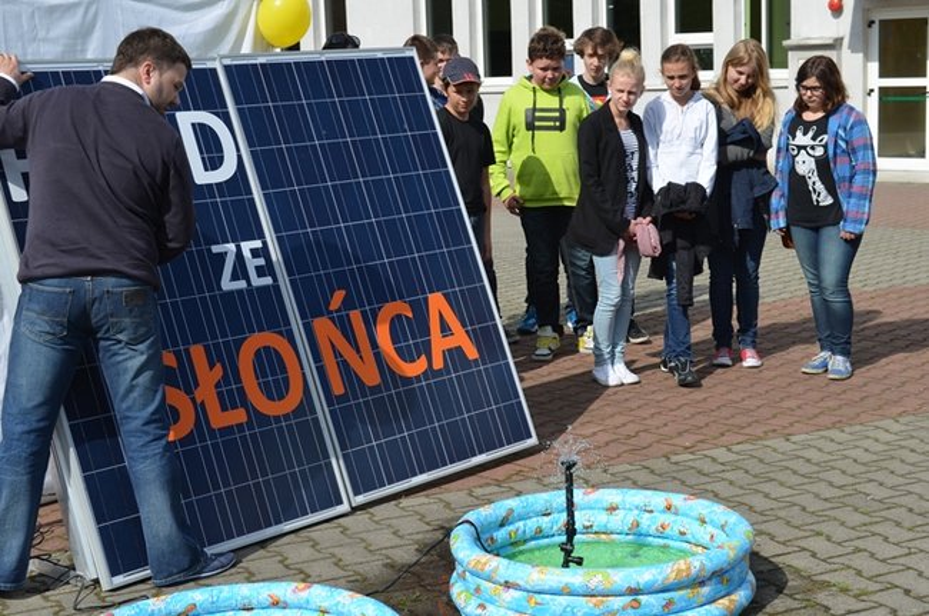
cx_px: 464
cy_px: 308
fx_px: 1468
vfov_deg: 23.7
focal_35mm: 57
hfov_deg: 35.1
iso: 100
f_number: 8
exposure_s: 1/250
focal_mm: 38
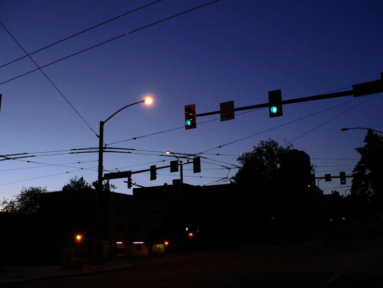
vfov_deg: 39.7
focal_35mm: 36
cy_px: 144
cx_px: 192
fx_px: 398
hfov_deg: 51.4
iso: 100
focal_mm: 6
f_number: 2.8
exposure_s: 1/80
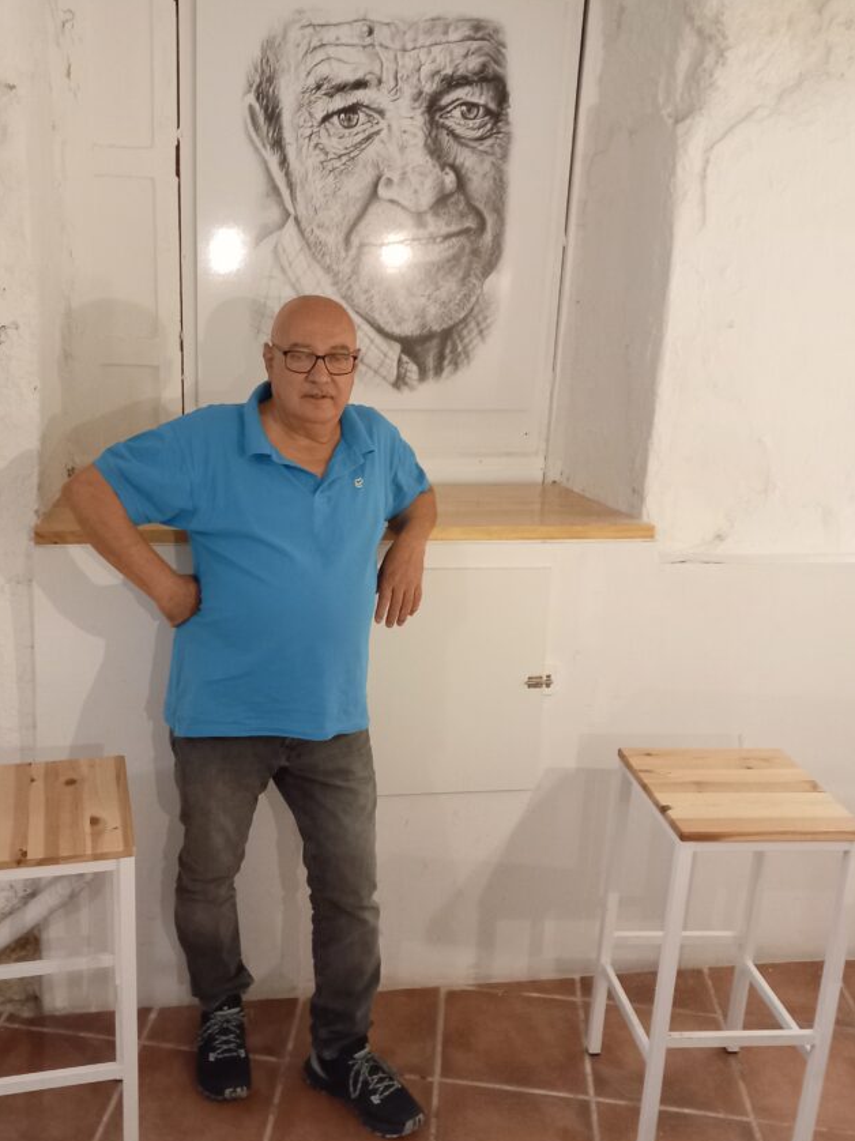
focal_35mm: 33
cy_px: 551
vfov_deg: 55.4
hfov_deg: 42.7
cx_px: 344
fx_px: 1087
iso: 500
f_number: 1.8
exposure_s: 1/20
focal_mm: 4
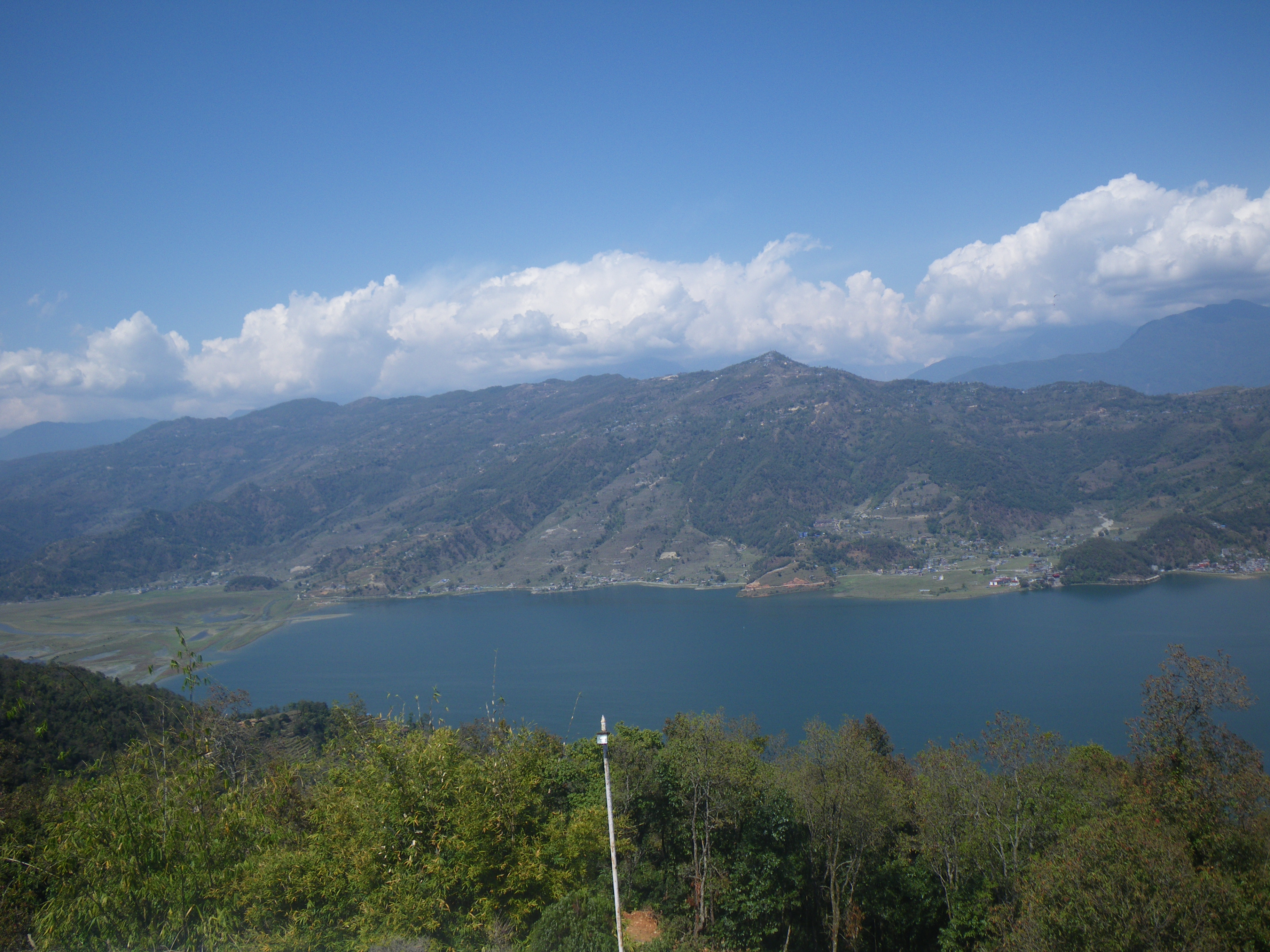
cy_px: 476
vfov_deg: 49.7
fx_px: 1027
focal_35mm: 28
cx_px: 635
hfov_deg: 63.4
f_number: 4.2
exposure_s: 1/500
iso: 50
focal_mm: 5
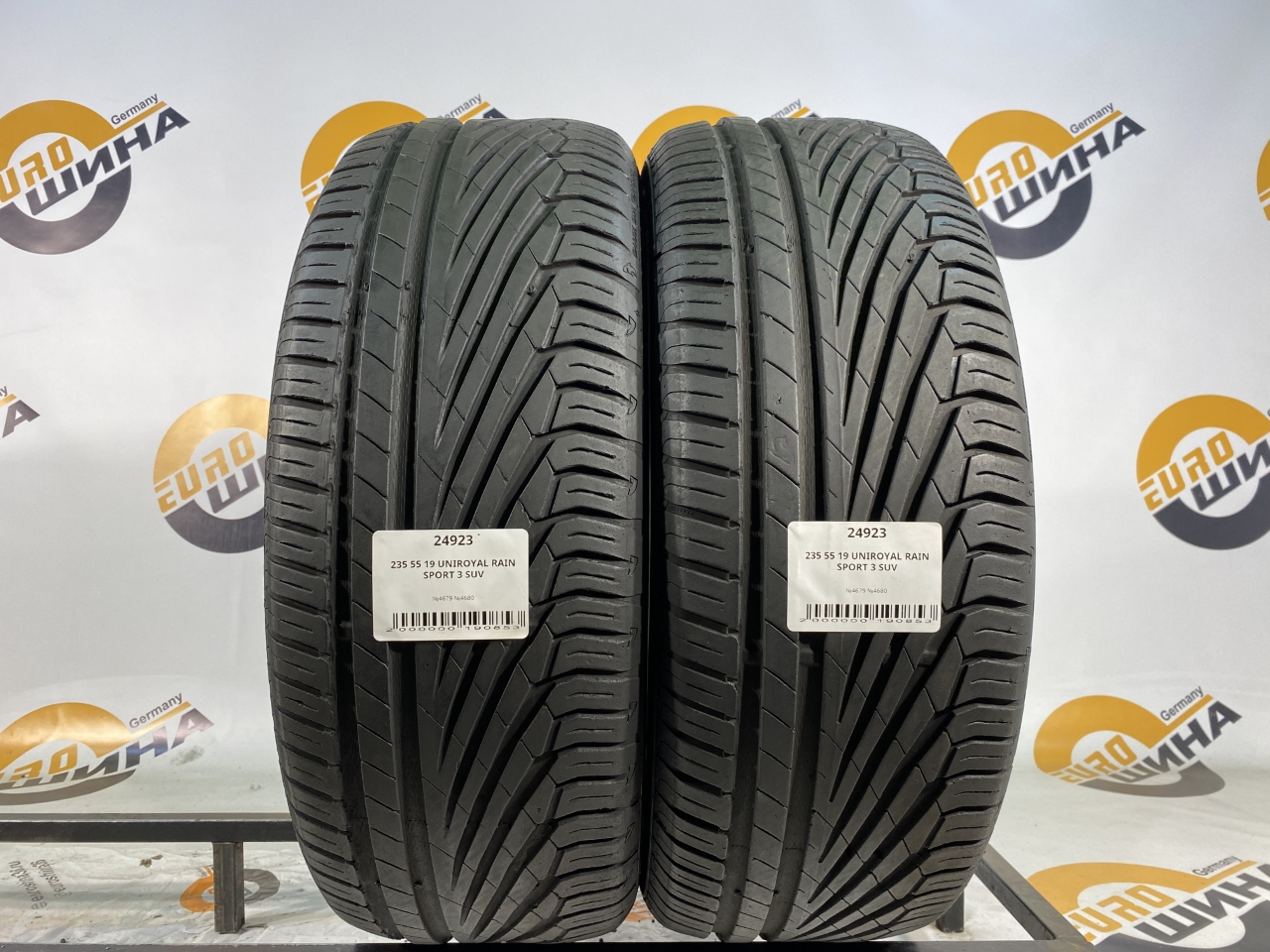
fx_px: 954
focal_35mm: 26
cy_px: 476
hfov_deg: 67.3
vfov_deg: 53.1
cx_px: 635
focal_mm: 4.25
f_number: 1.8
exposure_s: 1/100
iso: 64
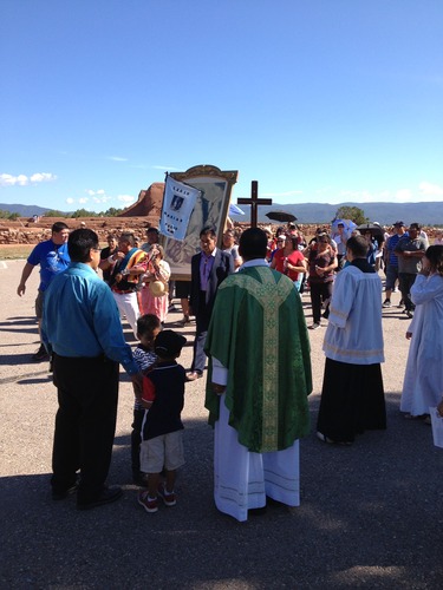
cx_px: 222
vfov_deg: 52.6
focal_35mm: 35
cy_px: 295
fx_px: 597
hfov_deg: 40.7
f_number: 2.4
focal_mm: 4.28
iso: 50
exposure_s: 1/812
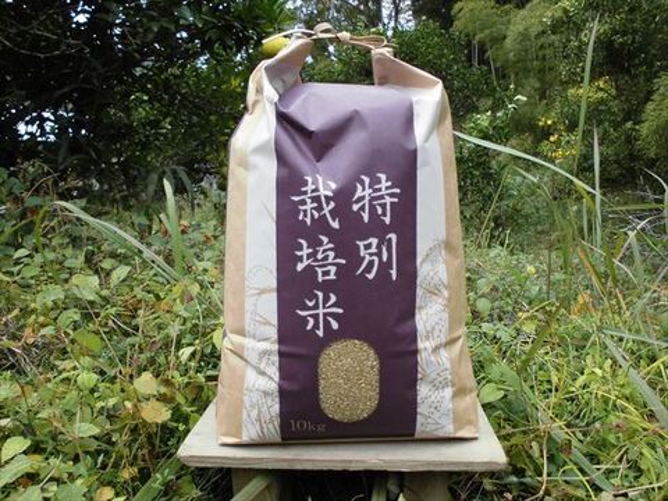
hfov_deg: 61.7
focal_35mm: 29
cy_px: 250
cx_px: 334
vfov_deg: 48.2
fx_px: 560
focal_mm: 5.3
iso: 100
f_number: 3.7
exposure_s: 1/100
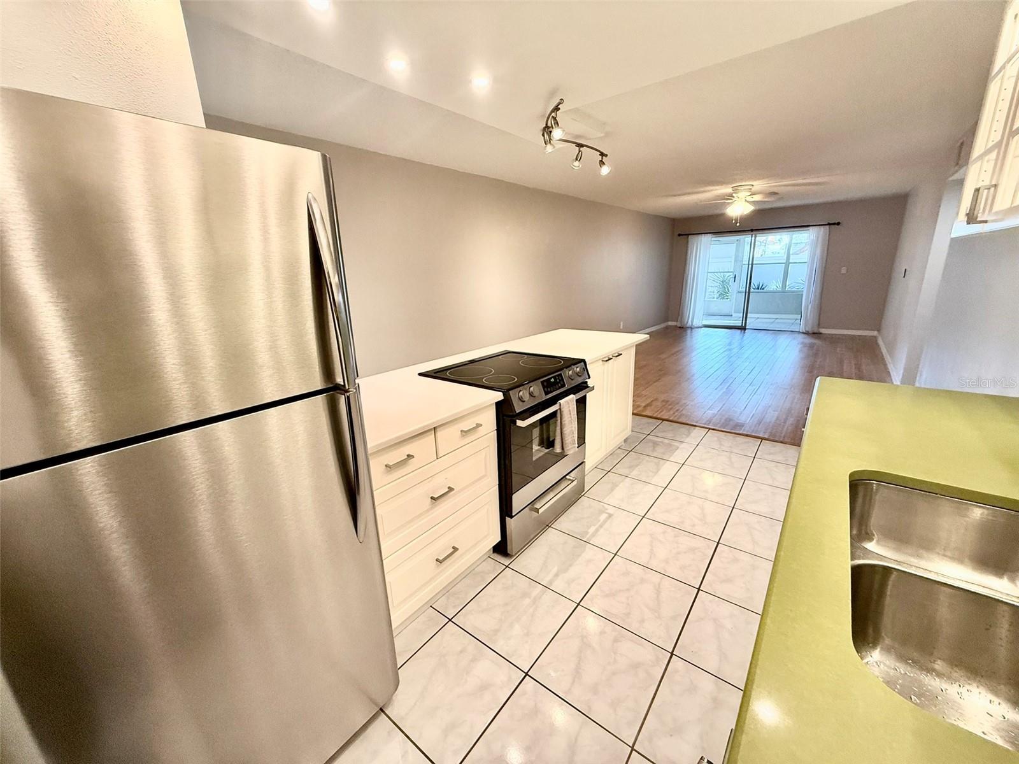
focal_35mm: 14
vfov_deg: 85.7
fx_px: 412
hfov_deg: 102.1
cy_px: 382
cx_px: 510
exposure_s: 1/120
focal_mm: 2.22
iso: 200
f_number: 2.2
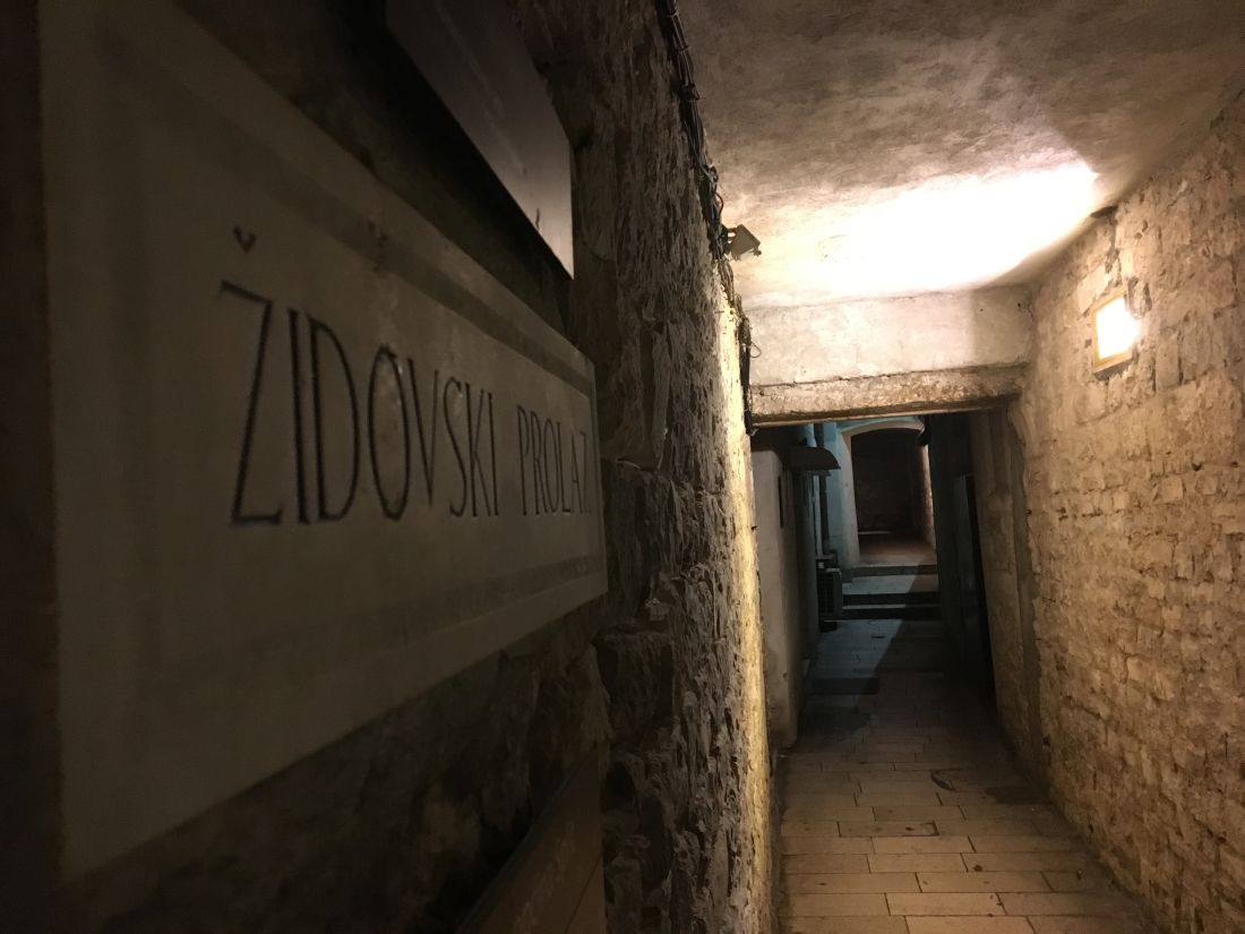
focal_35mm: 29
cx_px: 622
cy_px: 467
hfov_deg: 61.7
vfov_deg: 48.2
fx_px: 1043
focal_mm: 4.15
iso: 250
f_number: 2.2
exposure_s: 1/17
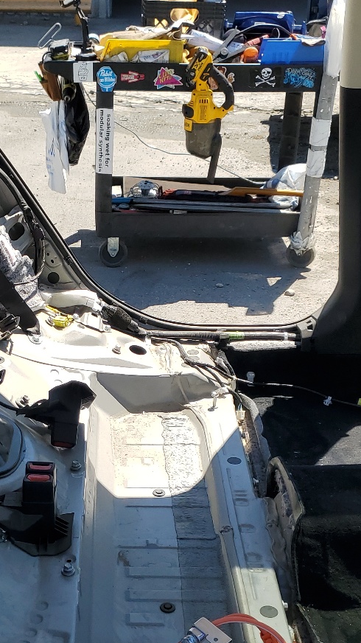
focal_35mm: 52
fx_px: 886
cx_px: 106
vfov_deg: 39.7
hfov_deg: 22.9
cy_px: 395
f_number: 1.5
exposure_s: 1/2000
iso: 50
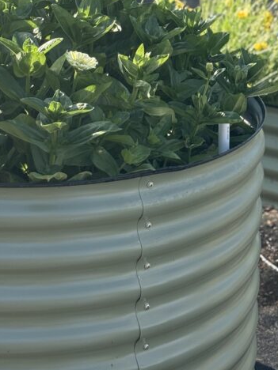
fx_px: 1124
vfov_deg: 18.1
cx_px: 124
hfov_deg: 14.1
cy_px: -22
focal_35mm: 105
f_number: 1.78
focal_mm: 6.76
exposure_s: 1/1377
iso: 80
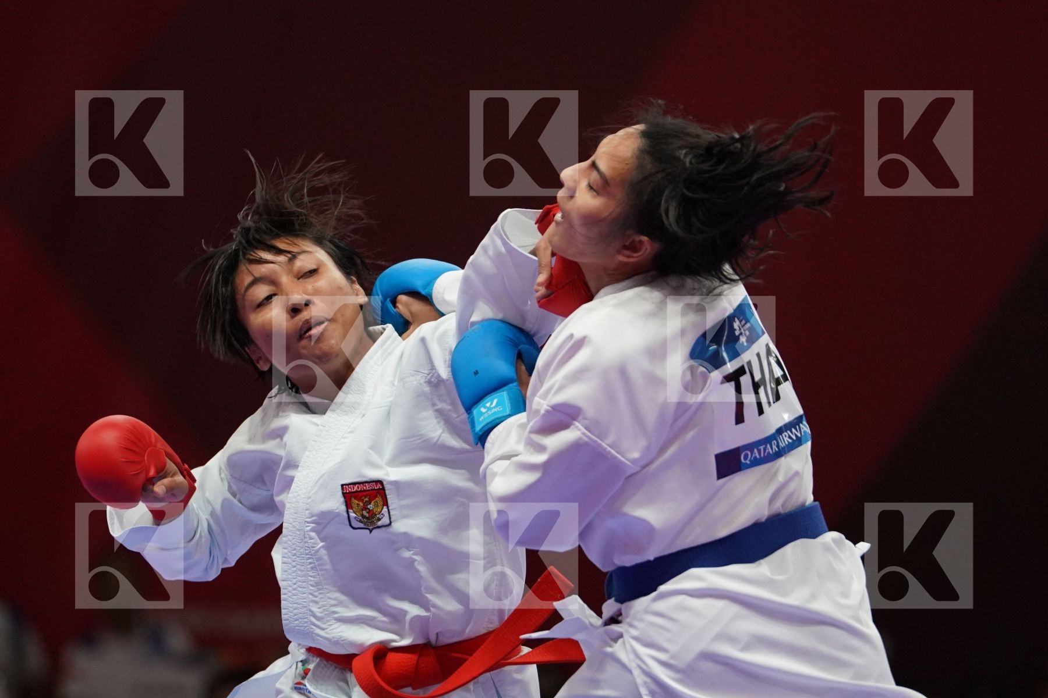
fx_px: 12226
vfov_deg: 3.3
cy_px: 349
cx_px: 524
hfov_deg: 4.9
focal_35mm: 420
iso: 3200
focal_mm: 280
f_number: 4
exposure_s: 1/1000
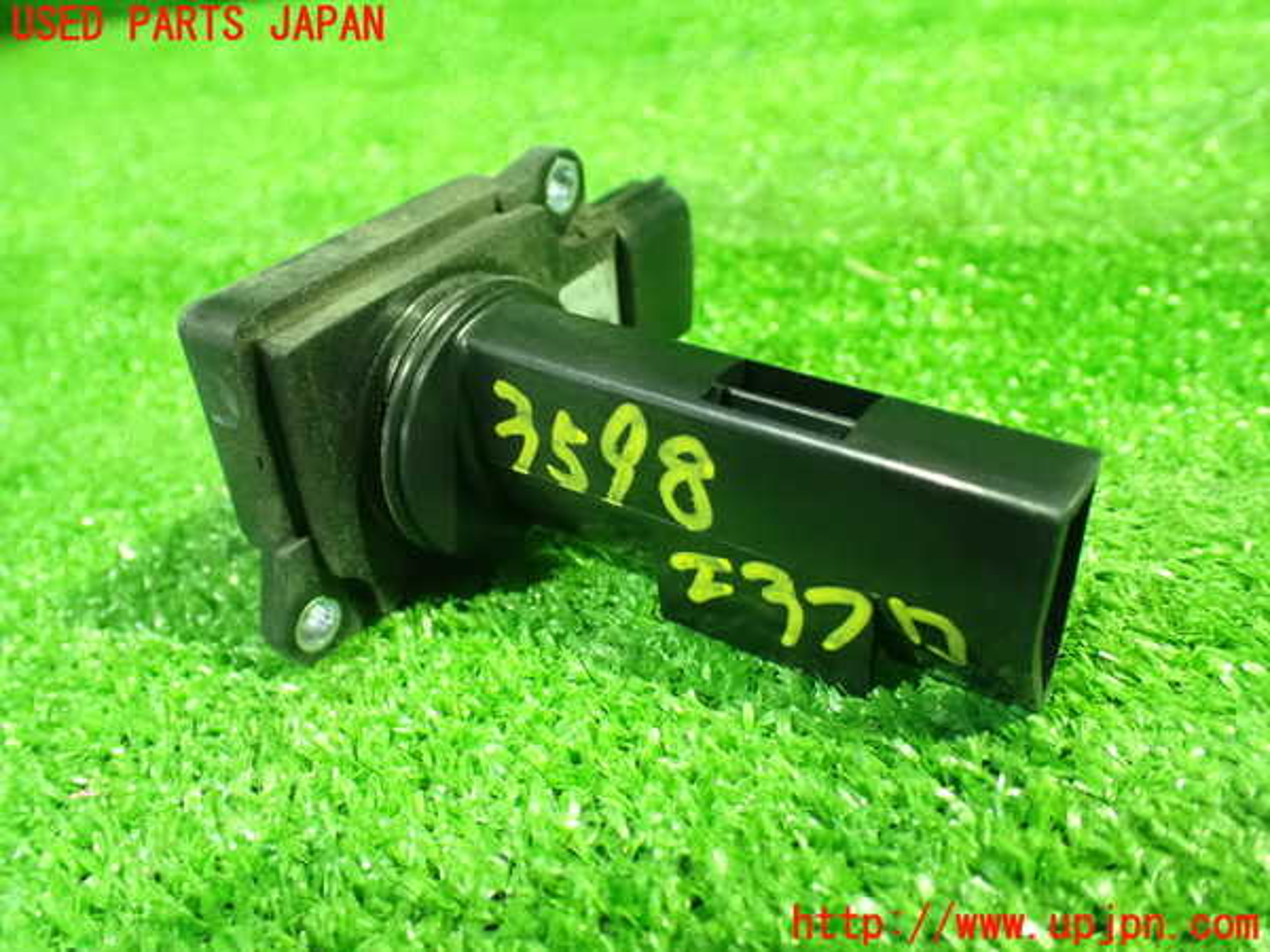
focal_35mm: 30
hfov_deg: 60.0
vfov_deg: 46.8
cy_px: 476
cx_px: 635
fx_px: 1101
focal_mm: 5.4
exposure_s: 1/30
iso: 1600
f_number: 2.3
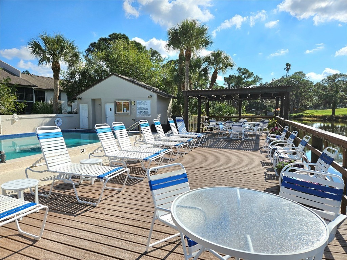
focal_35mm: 23
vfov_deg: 58.9
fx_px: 231
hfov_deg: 73.9
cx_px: 174
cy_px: 130
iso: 25
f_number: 1.8
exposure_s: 1/5000
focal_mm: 5.4
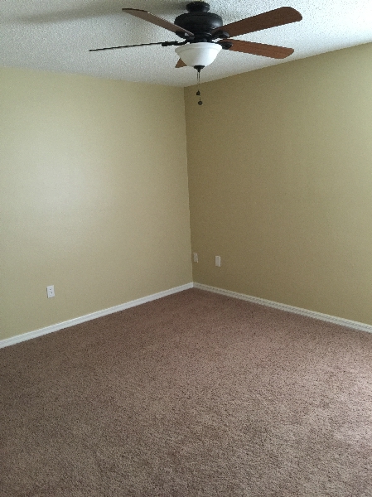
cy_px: 248
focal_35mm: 29
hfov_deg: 48.2
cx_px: 186
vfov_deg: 61.7
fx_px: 416
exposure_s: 1/10
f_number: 2.2
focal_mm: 4.15
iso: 125
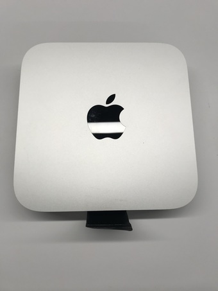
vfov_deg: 63.4
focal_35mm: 28
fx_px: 235
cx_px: 109
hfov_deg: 49.8
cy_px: 146
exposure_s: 1/120
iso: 32
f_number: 1.8
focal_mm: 3.99
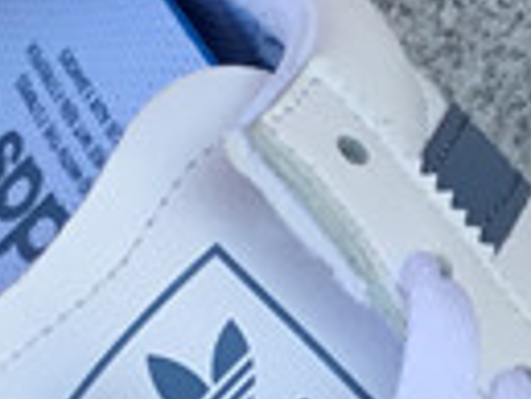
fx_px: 3316
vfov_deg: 6.8
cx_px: 457
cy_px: 512
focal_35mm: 216
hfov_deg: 9.1
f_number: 2.4
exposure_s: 1/206
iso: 25
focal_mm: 3.3
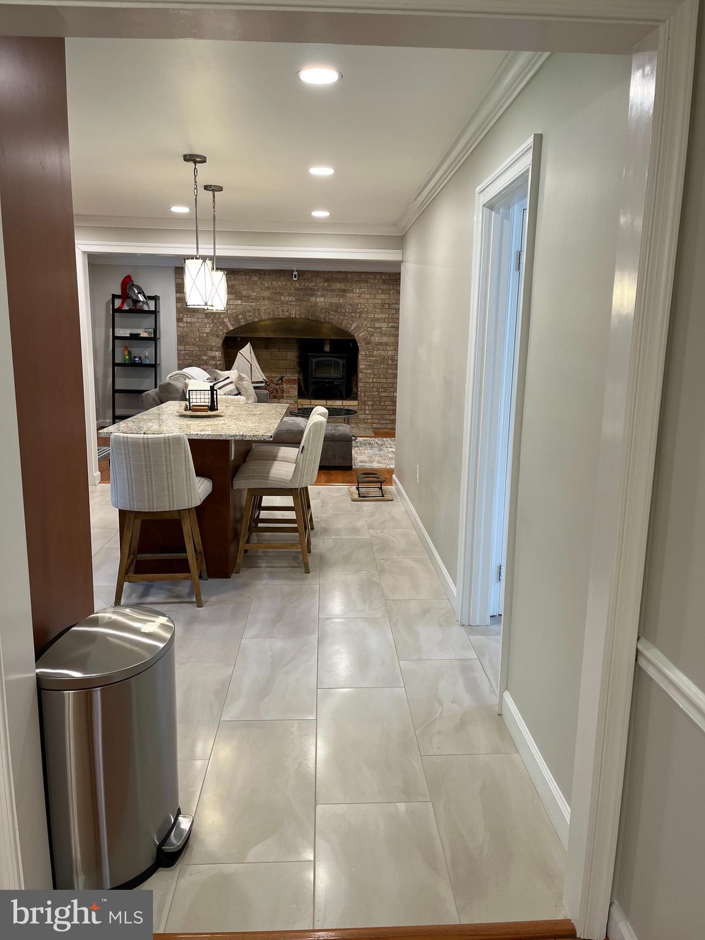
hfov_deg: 53.1
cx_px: 352
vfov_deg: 67.3
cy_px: 470
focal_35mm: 26
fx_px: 706
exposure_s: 1/60
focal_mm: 5.1
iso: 64
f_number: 1.6
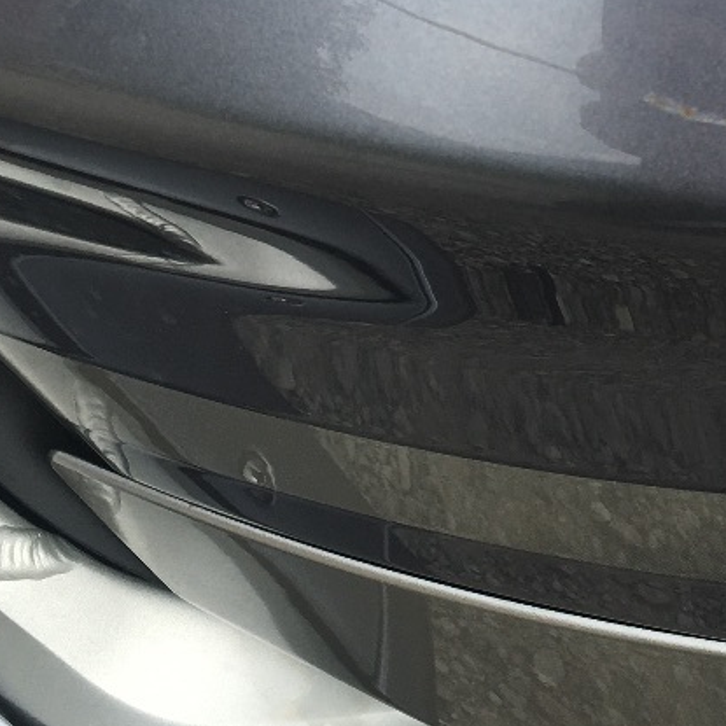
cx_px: 453
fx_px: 1875
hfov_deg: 21.9
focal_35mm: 79
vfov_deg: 21.7
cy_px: 150
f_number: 2.2
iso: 25
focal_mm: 4.15
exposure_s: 1/663
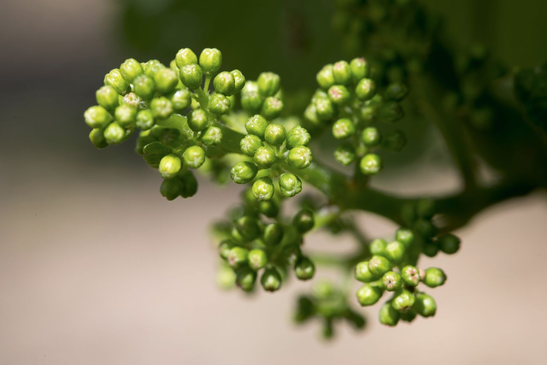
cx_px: 274
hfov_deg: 19.5
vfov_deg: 13.0
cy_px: 182
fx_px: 1596
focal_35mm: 105
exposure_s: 1/125
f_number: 11
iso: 180
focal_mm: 105
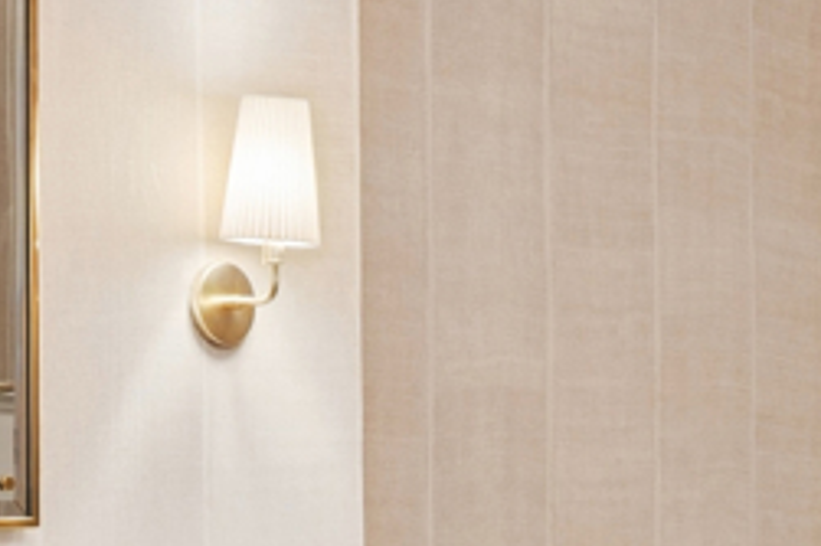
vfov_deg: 10.4
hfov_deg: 14.7
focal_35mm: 130
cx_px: 1210
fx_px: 2963
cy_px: 572
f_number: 8
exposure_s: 2
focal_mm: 17
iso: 100
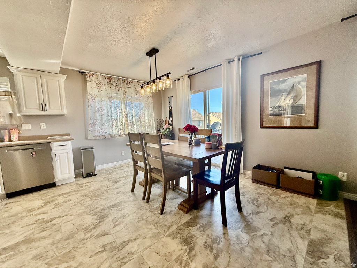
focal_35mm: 14
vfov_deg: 85.7
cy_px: 134
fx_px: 144
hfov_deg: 102.1
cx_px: 178
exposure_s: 1/140
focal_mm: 2.22
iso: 64
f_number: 2.2
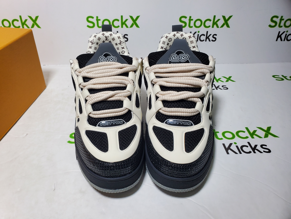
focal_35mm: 26
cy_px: 110
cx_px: 146
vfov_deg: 53.1
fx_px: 219
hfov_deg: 67.3
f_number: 2.4
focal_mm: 4.3
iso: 50
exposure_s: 1/223
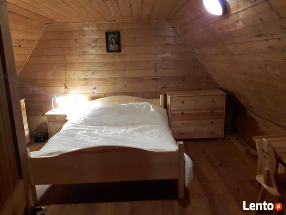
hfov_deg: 58.4
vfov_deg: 45.4
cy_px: 108
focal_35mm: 31
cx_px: 143
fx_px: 256
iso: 400
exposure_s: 1/17
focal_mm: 3.7
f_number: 1.9
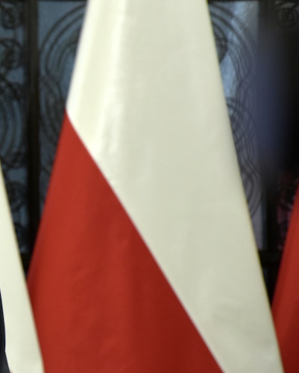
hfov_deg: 4.3
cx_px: -136
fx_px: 3916
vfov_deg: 5.5
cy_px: 154
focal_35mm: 354
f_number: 5.6
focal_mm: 105
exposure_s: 1/60
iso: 900
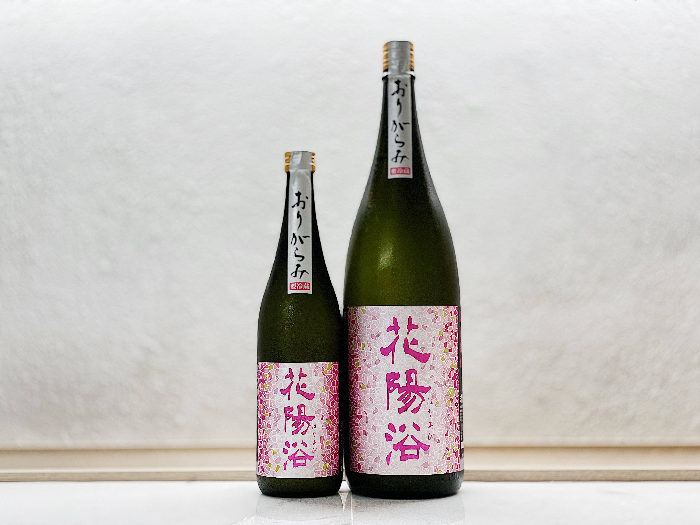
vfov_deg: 28.0
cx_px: 350
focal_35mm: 52
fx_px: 1052
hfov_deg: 36.8
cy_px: 262
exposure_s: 1/100
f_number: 2
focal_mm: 6
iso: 64
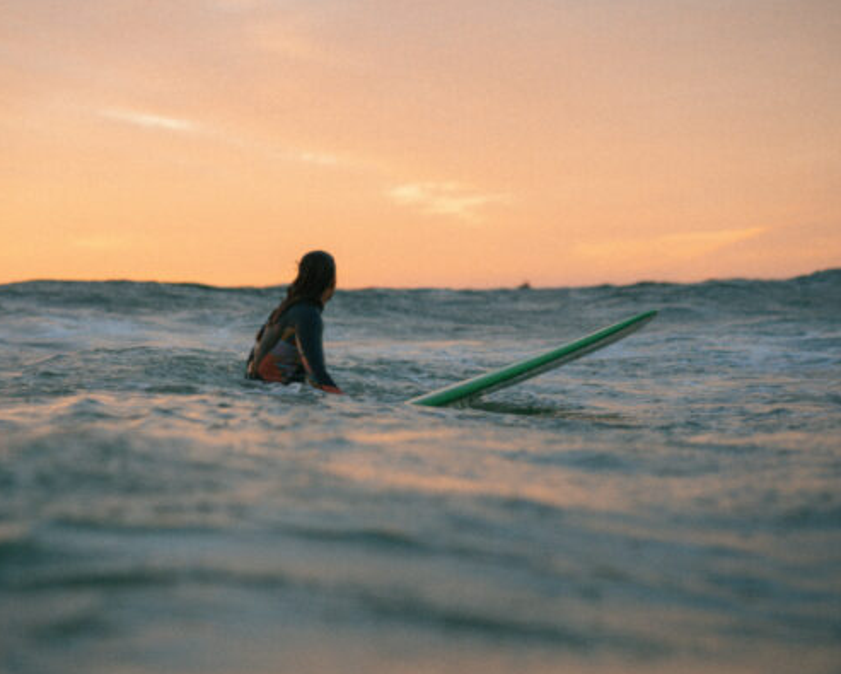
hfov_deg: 19.7
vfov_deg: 15.9
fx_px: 2416
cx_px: 370
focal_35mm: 97
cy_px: 338
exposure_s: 1/800
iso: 640
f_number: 3.2
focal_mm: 85
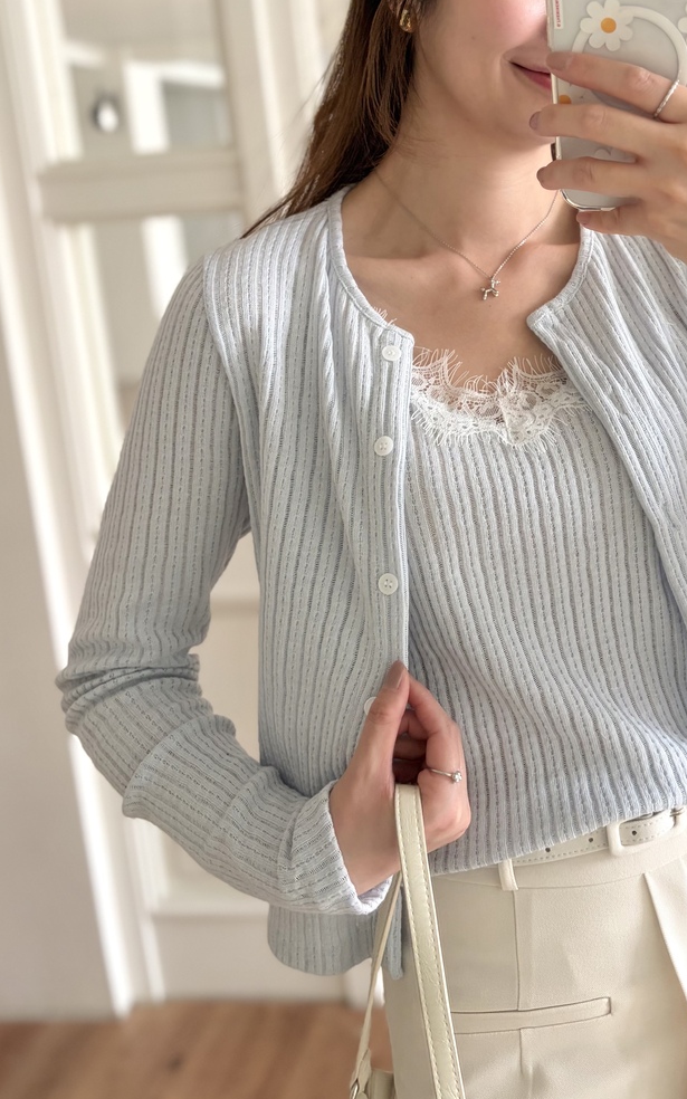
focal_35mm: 28
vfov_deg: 66.5
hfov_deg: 44.4
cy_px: 547
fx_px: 839
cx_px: 401
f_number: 1.6
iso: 200
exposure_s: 1/60
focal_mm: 5.96
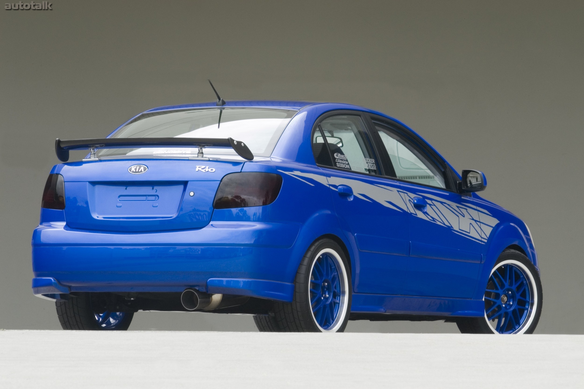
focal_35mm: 262
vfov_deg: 5.2
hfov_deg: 7.9
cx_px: 292
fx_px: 4255
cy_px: 194
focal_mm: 175
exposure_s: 1/5
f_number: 22
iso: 200
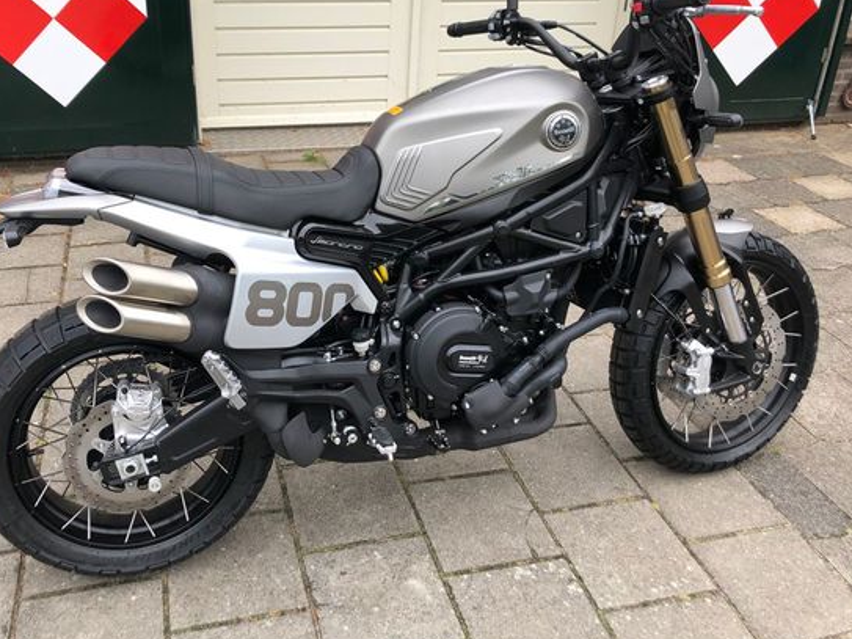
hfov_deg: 55.1
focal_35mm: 33
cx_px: 362
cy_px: 283
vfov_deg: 42.9
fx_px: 812
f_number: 1.8
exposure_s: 1/239
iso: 20
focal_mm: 3.99
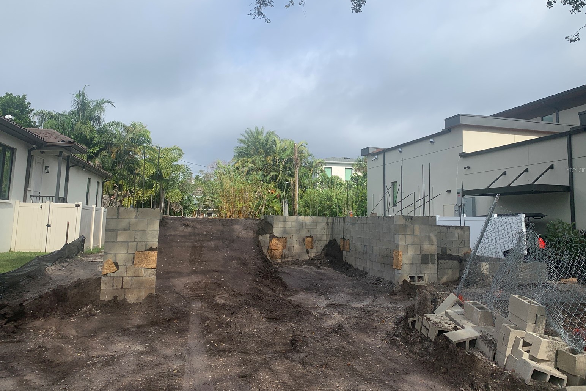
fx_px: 456
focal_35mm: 28
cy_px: 169
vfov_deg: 46.3
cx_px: 298
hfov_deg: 65.5
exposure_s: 1/2833
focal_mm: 4.25
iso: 25
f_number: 1.8
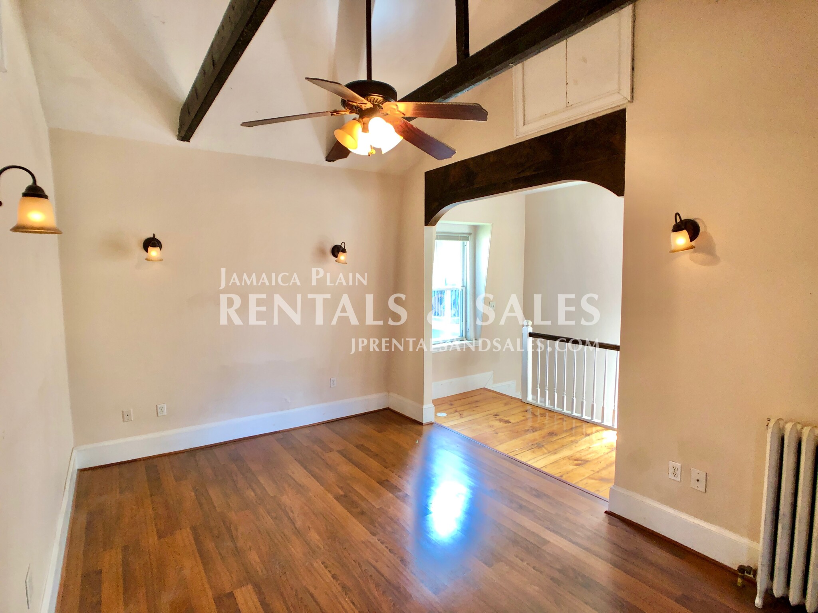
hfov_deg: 63.4
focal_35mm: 28
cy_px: 306
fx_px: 662
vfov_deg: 49.7
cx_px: 409
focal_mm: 3.99
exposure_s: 1/30
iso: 80
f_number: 1.8
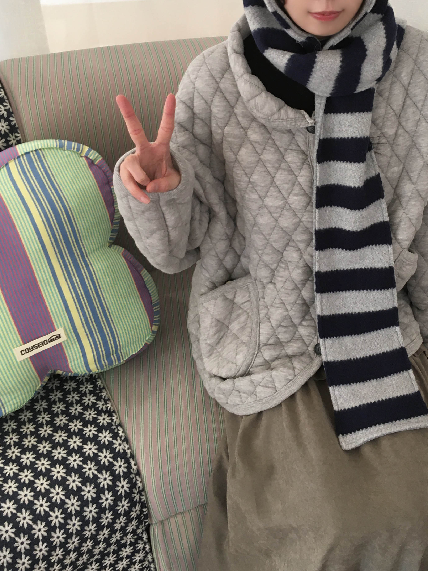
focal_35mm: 43
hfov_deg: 33.1
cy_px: 197
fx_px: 709
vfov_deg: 43.3
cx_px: 308
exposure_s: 1/30
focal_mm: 4.15
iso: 50
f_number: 2.2
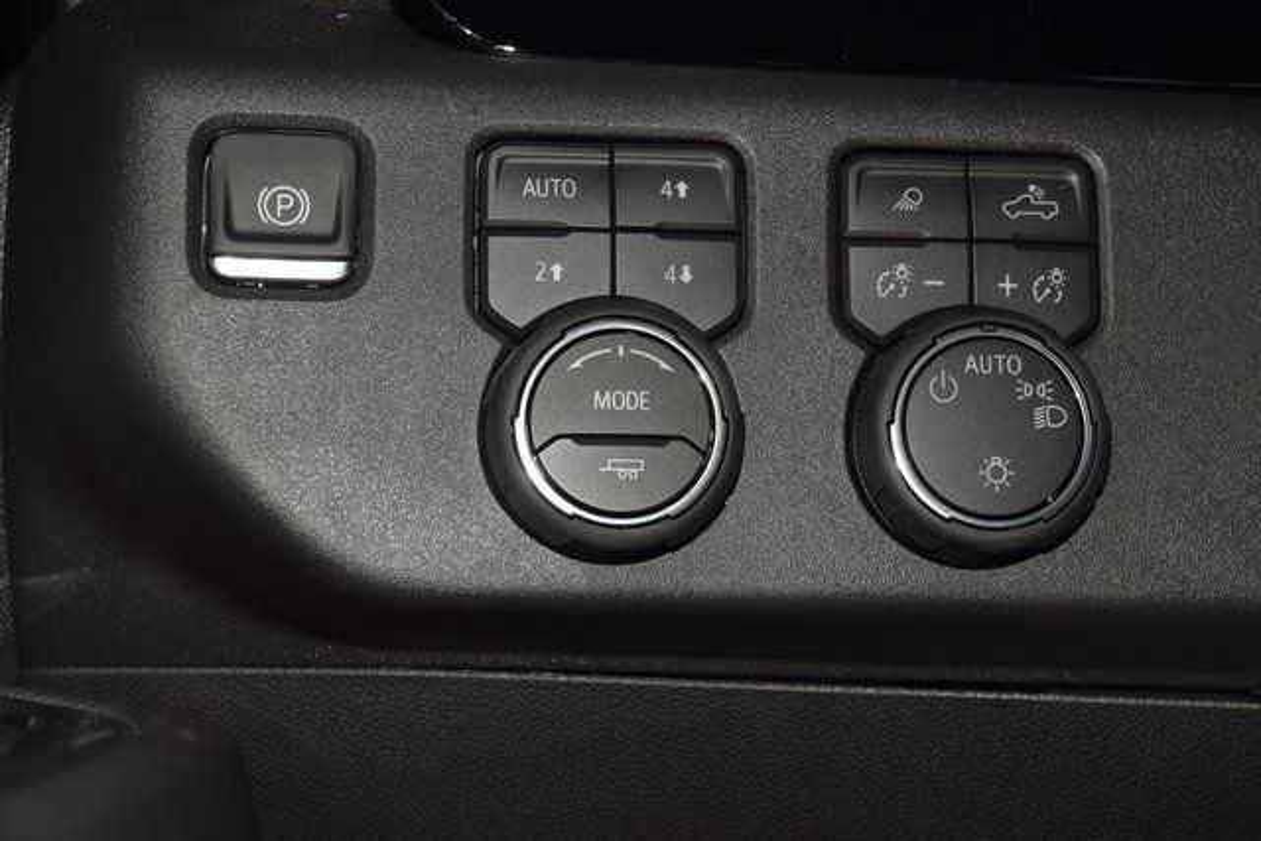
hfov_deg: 19.5
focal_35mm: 105
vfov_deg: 13.0
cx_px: 630
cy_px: 420
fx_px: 3679
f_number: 8
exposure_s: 1/125
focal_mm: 70
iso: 100
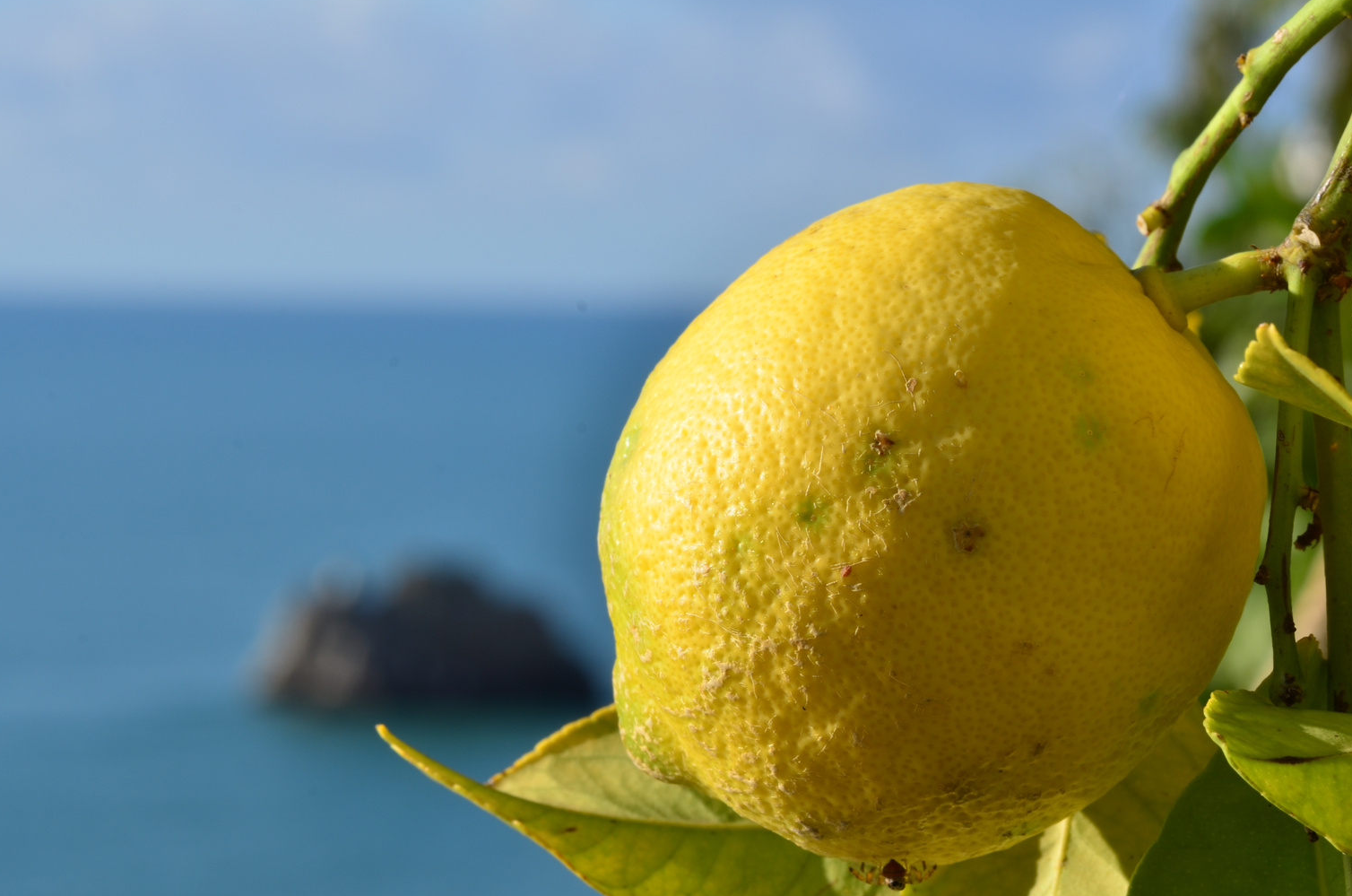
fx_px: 5472
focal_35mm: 146
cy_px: 457
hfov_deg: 14.1
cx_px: 661
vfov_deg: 9.4
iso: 100
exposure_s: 1/80
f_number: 20
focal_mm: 90
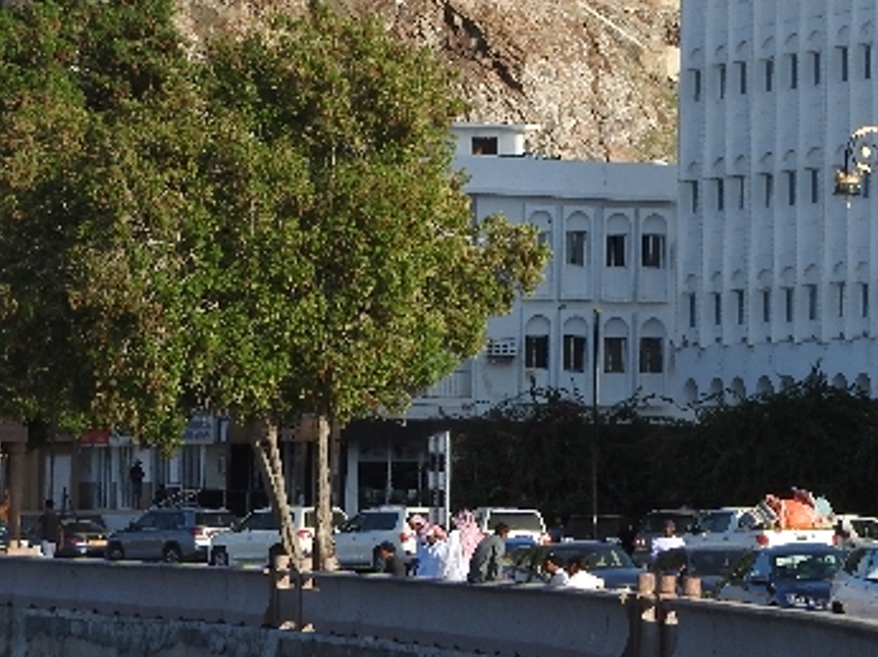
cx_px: 695
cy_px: -8
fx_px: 6159
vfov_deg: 6.1
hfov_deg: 8.1
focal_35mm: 243
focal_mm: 18.8
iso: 100
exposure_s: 1/640
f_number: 4.8
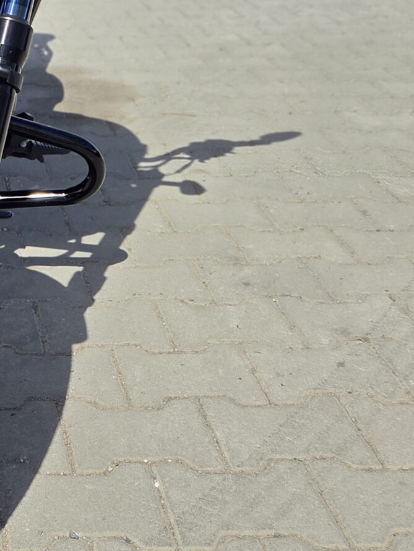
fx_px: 1052
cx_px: -59
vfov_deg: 26.7
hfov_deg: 21.0
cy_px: -72
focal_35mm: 66
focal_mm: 5.4
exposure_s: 1/5261
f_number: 1.8
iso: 80
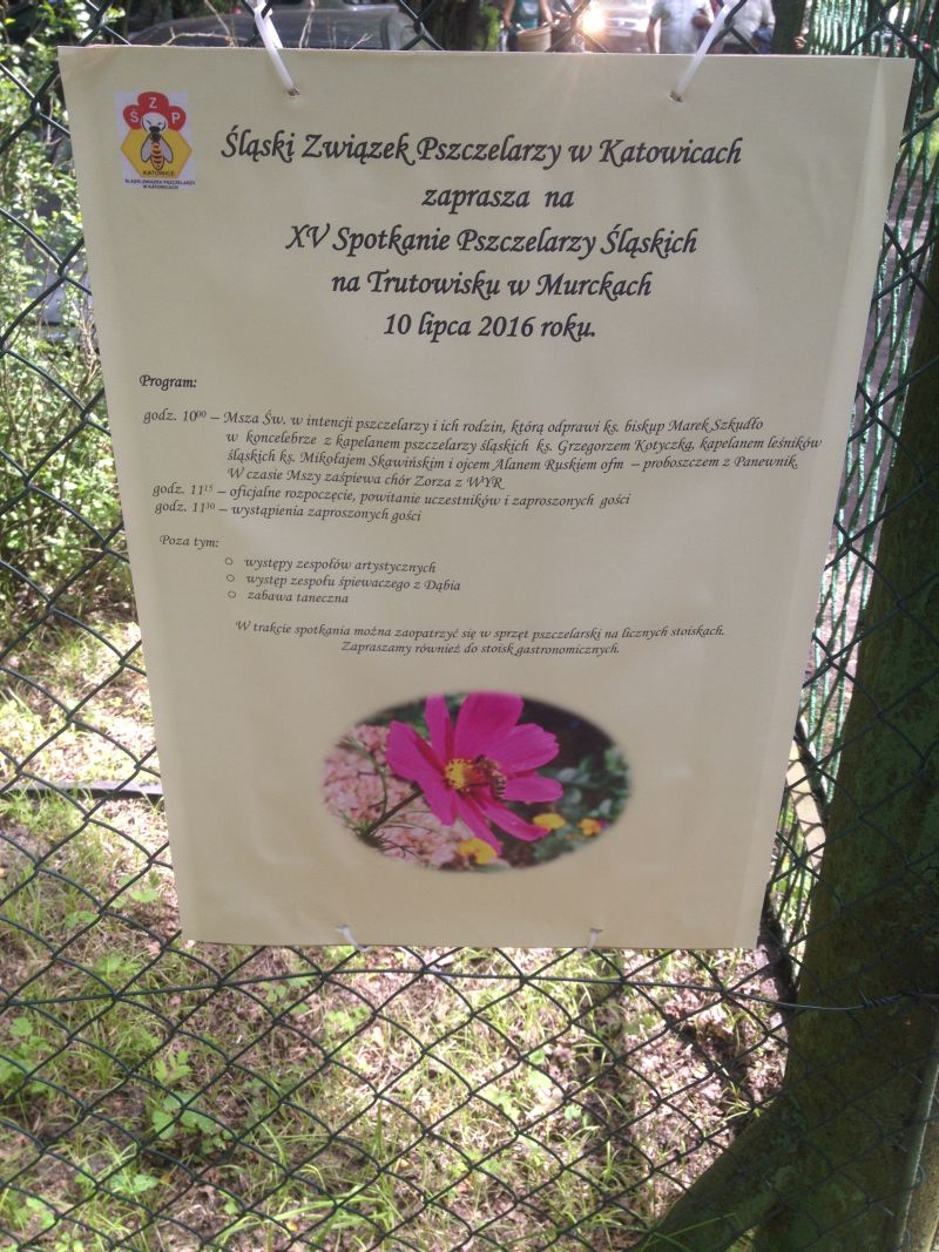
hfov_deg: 40.7
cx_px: 470
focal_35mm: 35
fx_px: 1266
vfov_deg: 52.6
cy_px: 626
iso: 50
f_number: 2.4
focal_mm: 4.28
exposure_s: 1/150
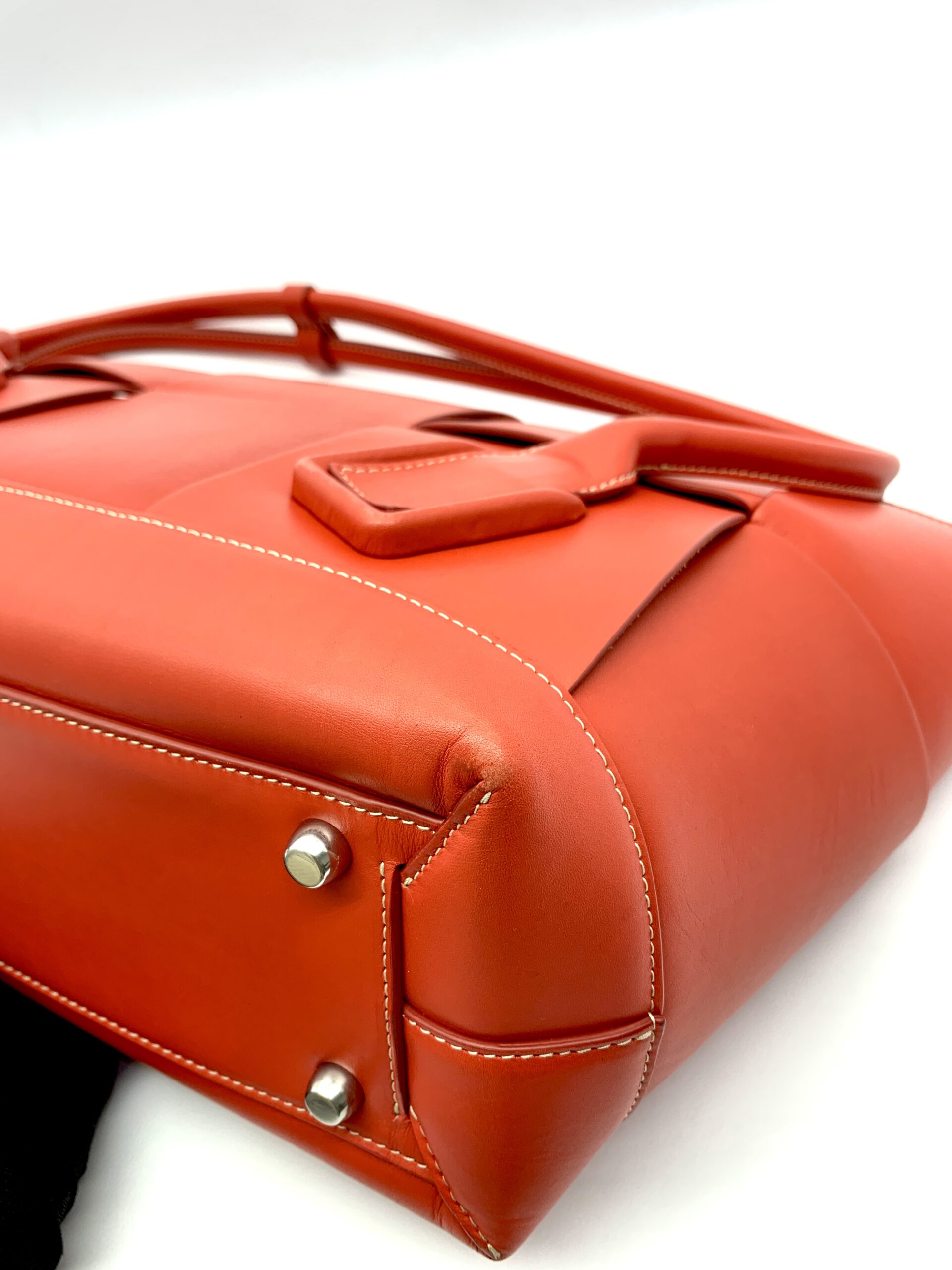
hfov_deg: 53.1
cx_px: 476
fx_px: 953
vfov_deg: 67.3
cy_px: 635
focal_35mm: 26
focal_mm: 4.25
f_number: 1.8
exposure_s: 1/100
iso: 64
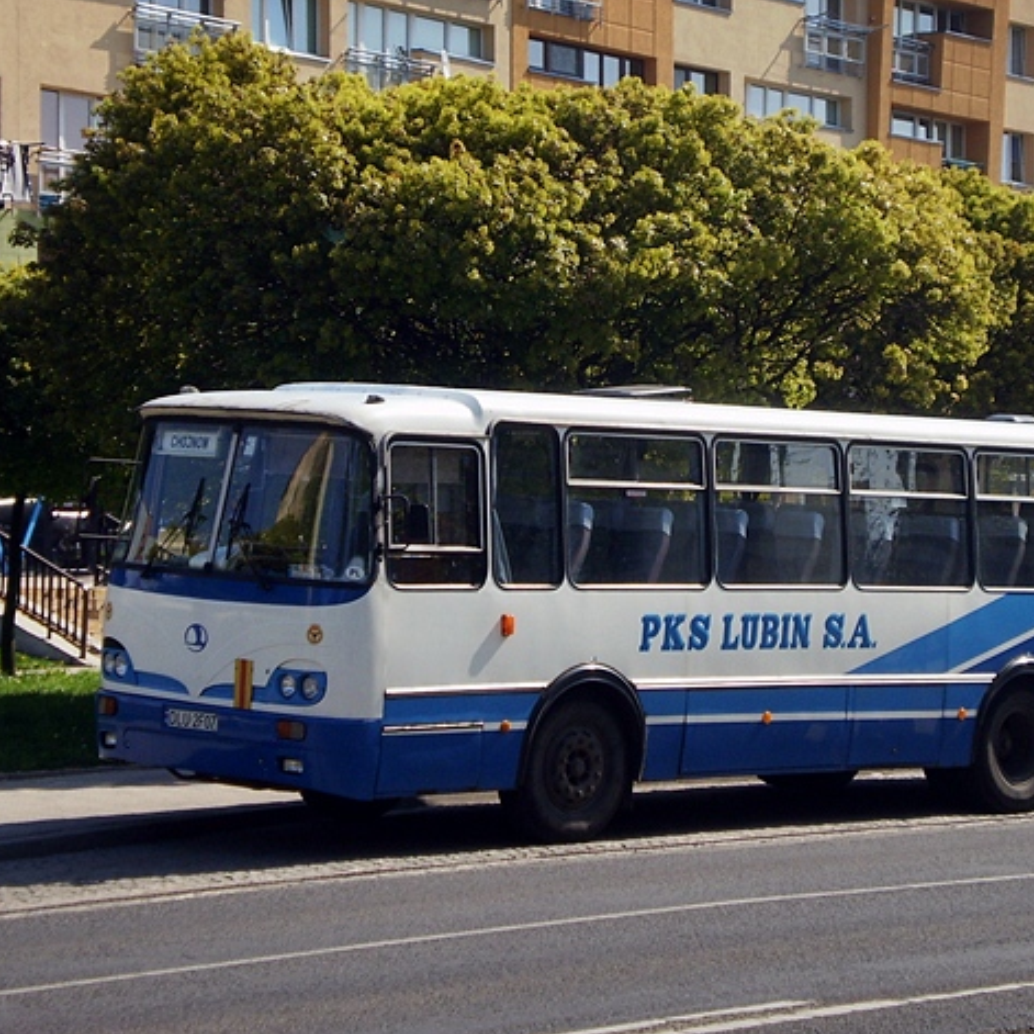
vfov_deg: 18.1
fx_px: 3244
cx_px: 604
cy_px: 411
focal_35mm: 96
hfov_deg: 18.1
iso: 64
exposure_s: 1/500
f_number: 4.4
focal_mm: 11.3
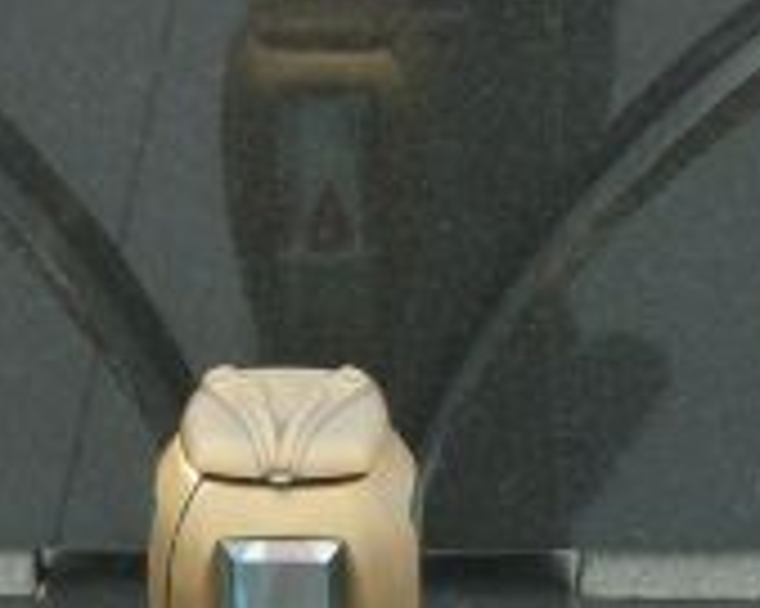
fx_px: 4316
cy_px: 72
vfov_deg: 8.0
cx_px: 319
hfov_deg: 10.1
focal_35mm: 192
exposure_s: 1/40
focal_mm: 8.5
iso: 80
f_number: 3.8
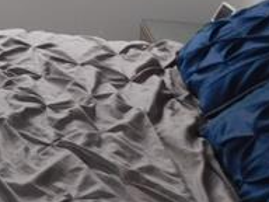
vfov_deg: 14.7
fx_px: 746
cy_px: -69
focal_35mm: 96
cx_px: -251
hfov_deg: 16.3
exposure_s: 1/40
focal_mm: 4
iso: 125
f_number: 3
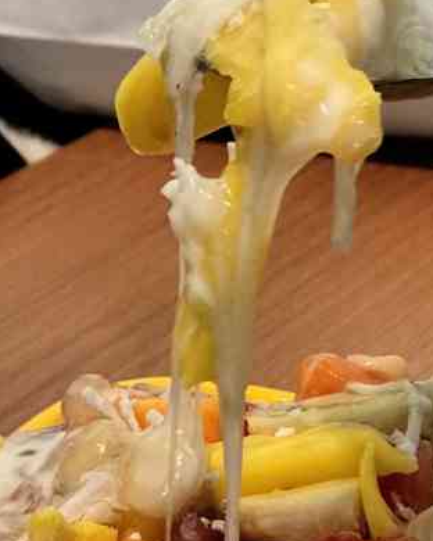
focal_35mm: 133
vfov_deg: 14.3
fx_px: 2131
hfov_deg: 11.6
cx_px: 172
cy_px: 485
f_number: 2.8
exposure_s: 1/50
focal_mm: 6.6
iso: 250
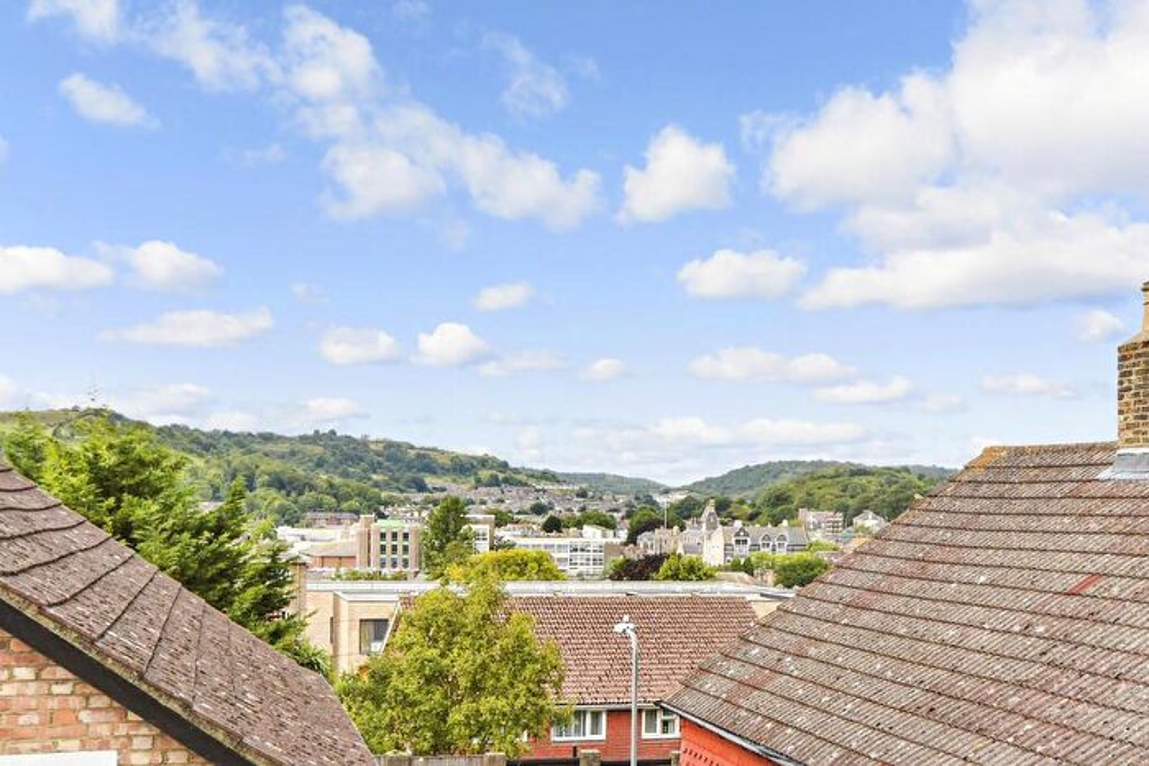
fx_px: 958
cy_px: 383
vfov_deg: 43.6
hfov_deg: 61.9
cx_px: 574
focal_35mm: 30
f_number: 6.3
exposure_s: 1/250
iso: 160
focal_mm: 20
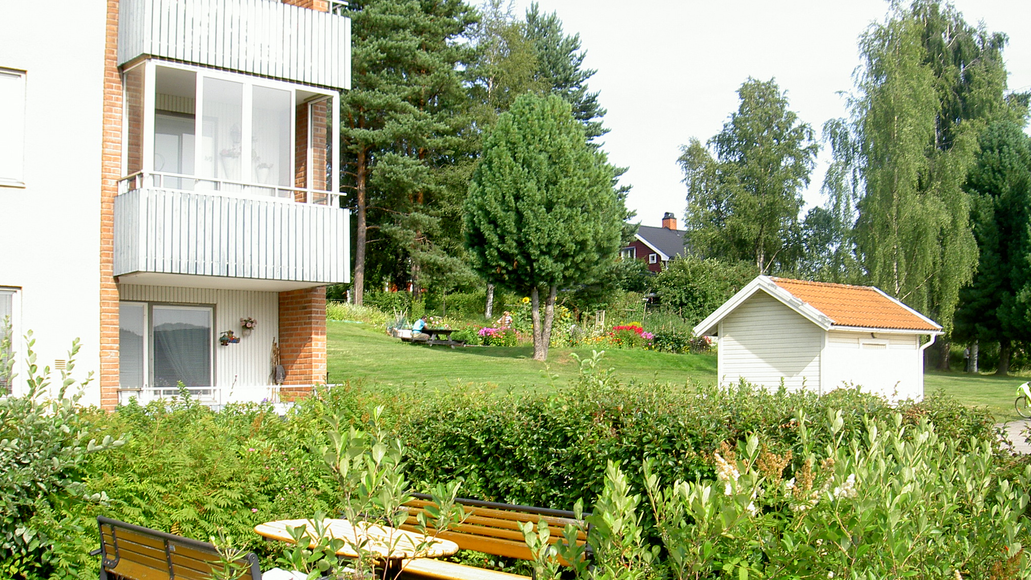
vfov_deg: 27.6
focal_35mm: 43
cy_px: 378
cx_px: 520
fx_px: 1175
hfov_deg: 47.4
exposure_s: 1/125
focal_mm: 8
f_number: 4.7
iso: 100
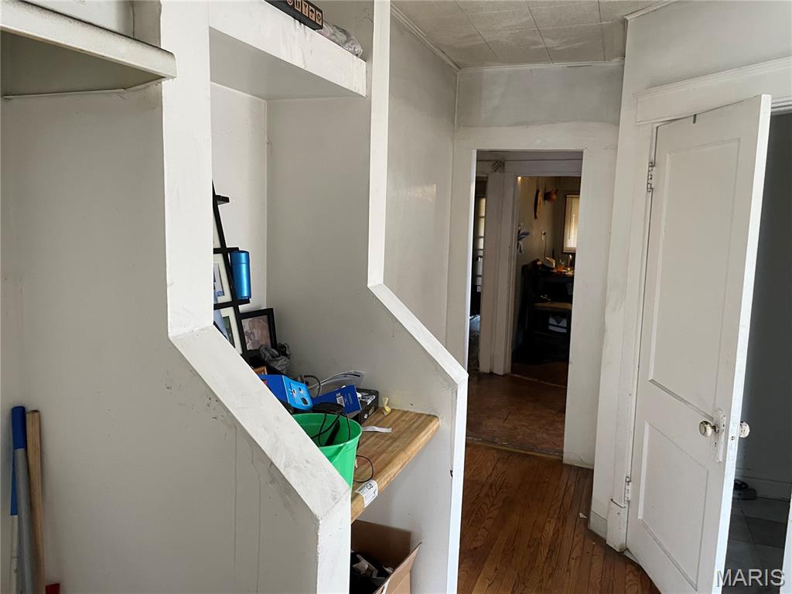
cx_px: 396
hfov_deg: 67.3
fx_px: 595
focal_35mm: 26
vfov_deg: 53.1
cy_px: 297
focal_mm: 4.2
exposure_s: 1/60
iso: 160
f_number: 1.6
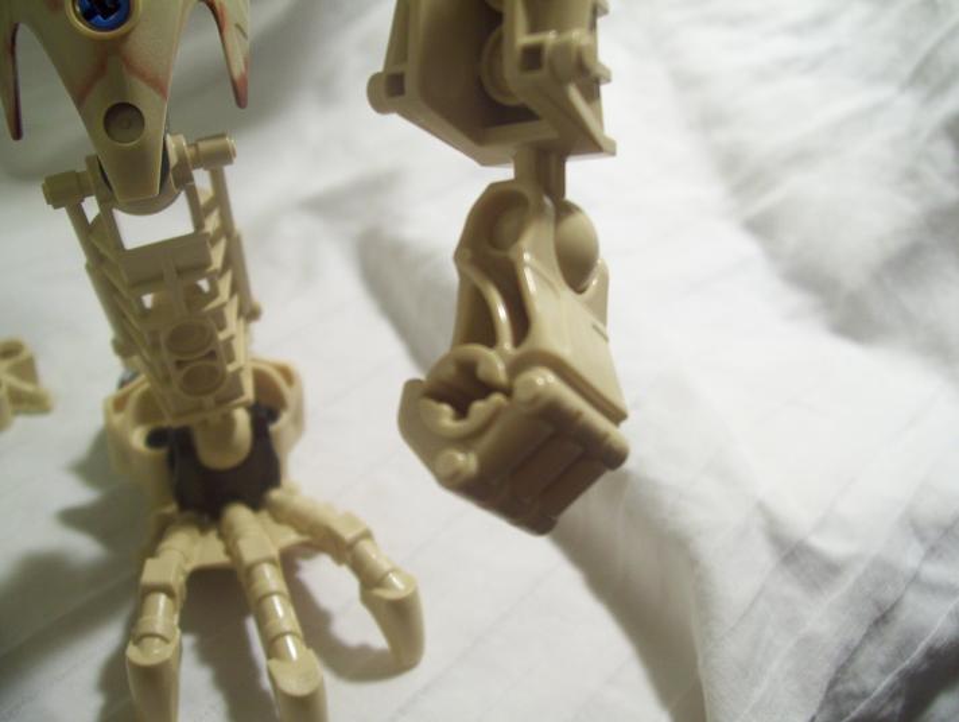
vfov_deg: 39.7
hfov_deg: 51.3
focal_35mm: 36
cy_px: 361
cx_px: 480
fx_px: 999
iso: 160
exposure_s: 1/25
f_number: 2.7
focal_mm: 6
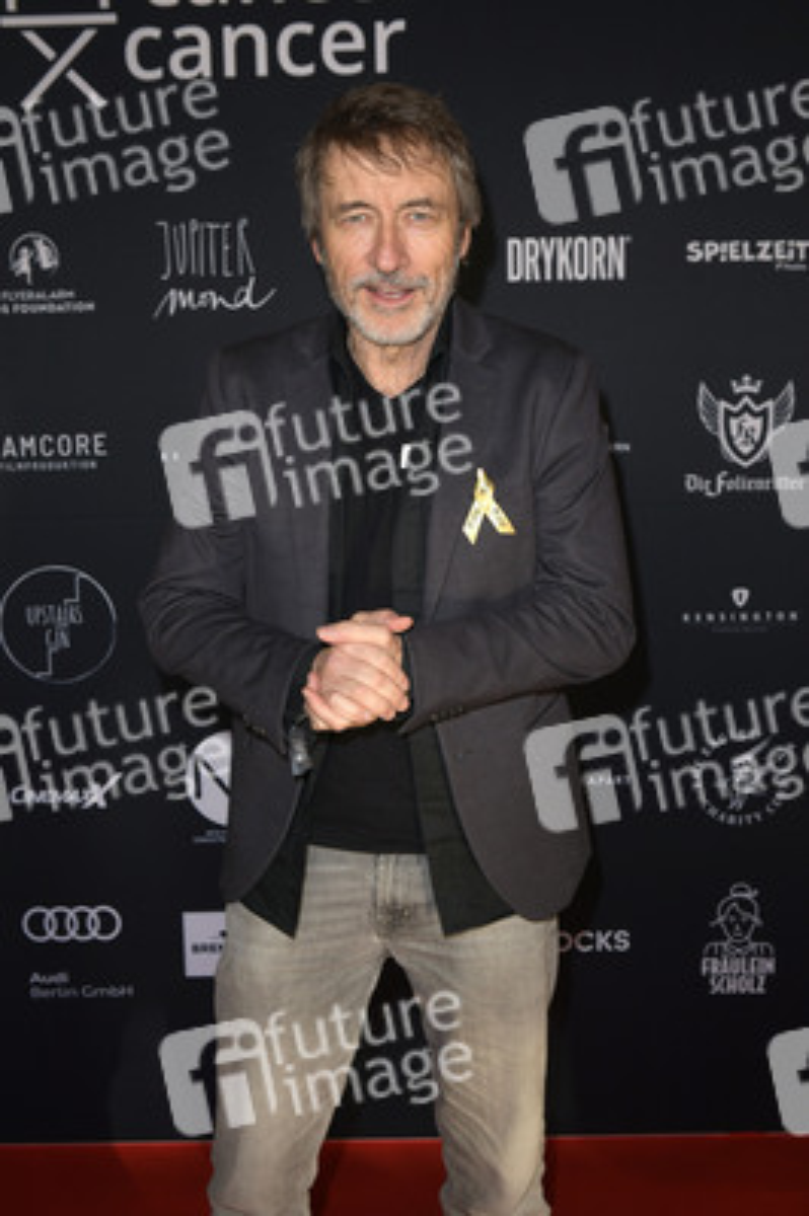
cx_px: 404
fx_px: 1182
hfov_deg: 37.8
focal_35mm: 35
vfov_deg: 54.5
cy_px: 608
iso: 250
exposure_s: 1/200
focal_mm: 35
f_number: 5.6
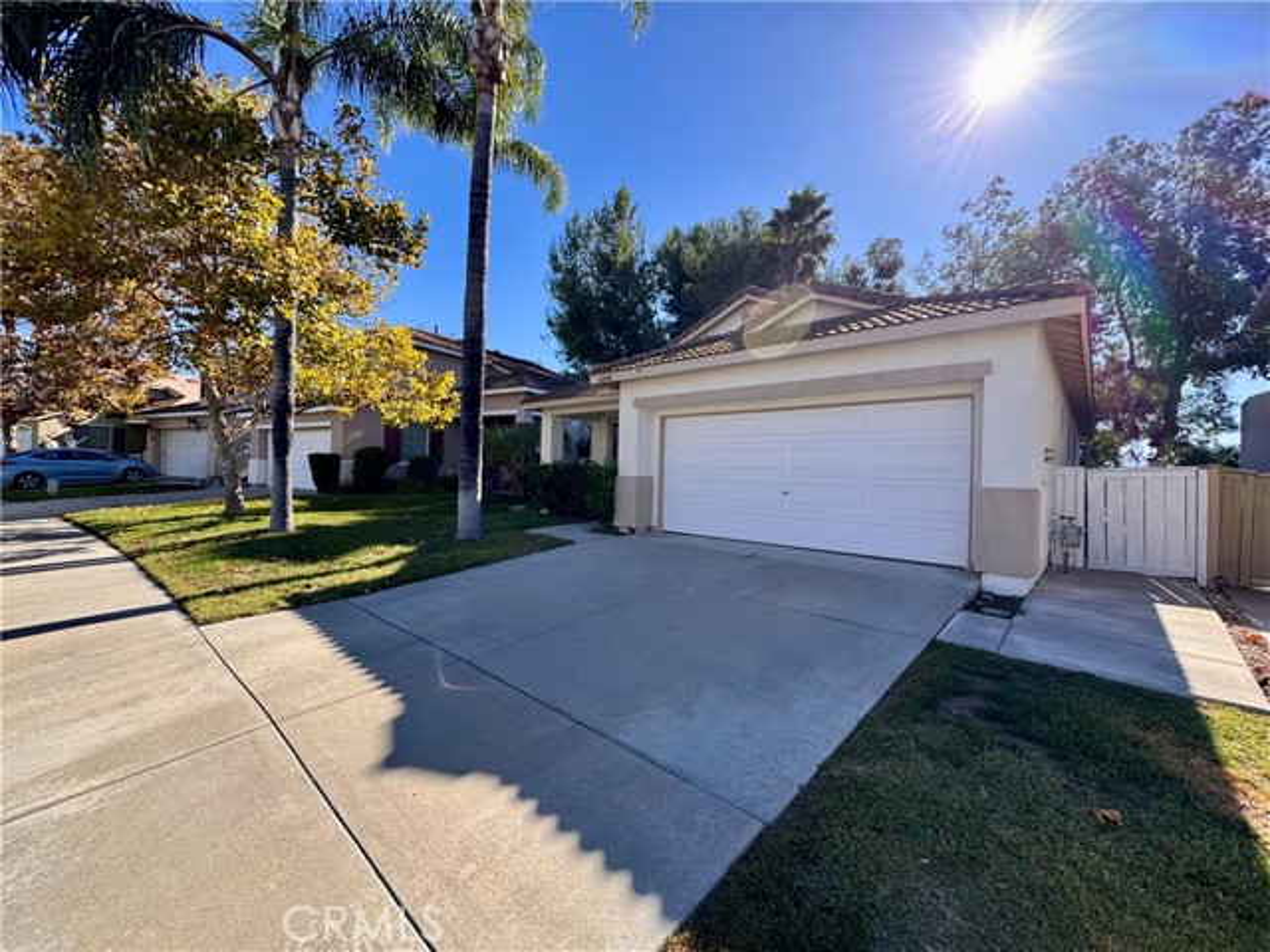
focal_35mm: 14
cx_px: 635
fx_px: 514
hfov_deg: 102.1
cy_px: 476
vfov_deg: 85.7
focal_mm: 2.22
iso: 40
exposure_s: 1/812
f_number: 2.2
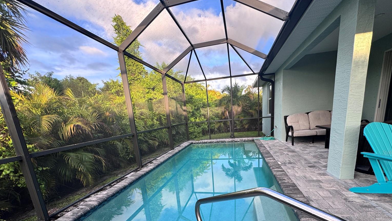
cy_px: 152
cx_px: 201
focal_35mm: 16
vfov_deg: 64.8
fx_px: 166
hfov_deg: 99.3
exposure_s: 1/99
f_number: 2.2
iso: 50
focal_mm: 2.22
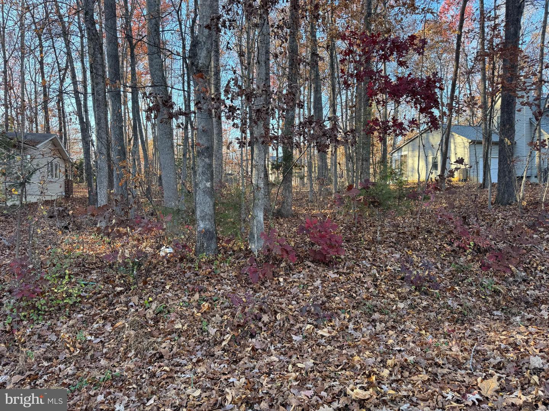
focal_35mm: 24
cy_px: 206
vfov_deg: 56.8
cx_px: 274
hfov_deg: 71.6
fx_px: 381
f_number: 1.78
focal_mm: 6.76
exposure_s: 1/163
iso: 64
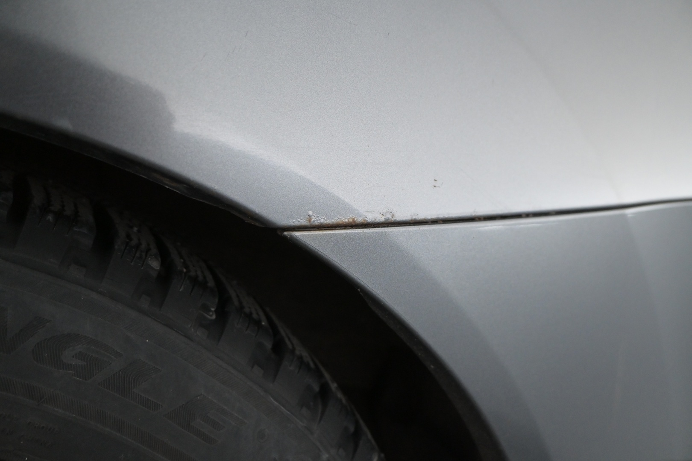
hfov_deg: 59.5
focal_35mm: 32
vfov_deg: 41.7
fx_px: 605
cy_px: 230
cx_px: 346
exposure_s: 1/80
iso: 2500
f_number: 4.5
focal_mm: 21
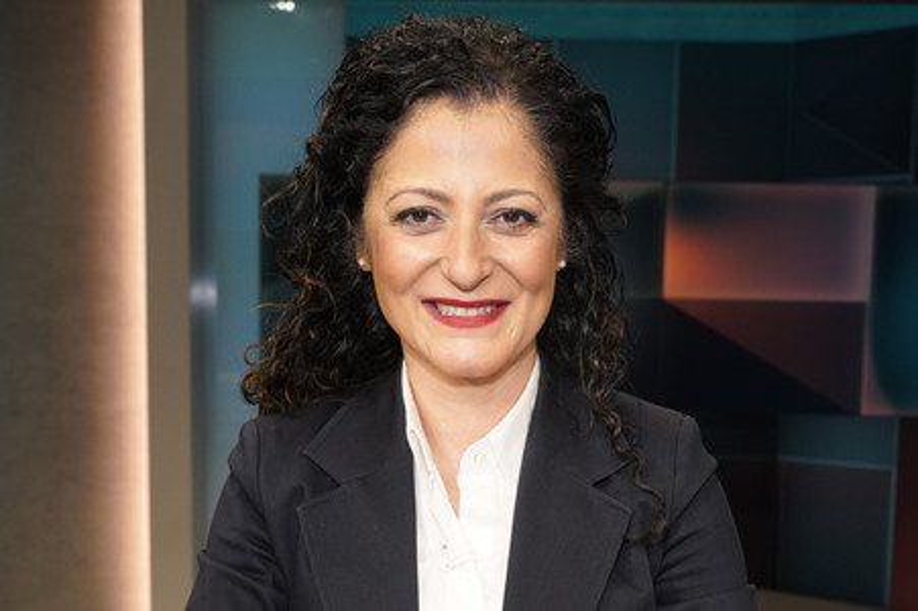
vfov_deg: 42.3
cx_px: 459
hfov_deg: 60.3
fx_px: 790
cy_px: 306
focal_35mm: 31
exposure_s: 1/160
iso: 2000
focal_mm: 31
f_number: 5
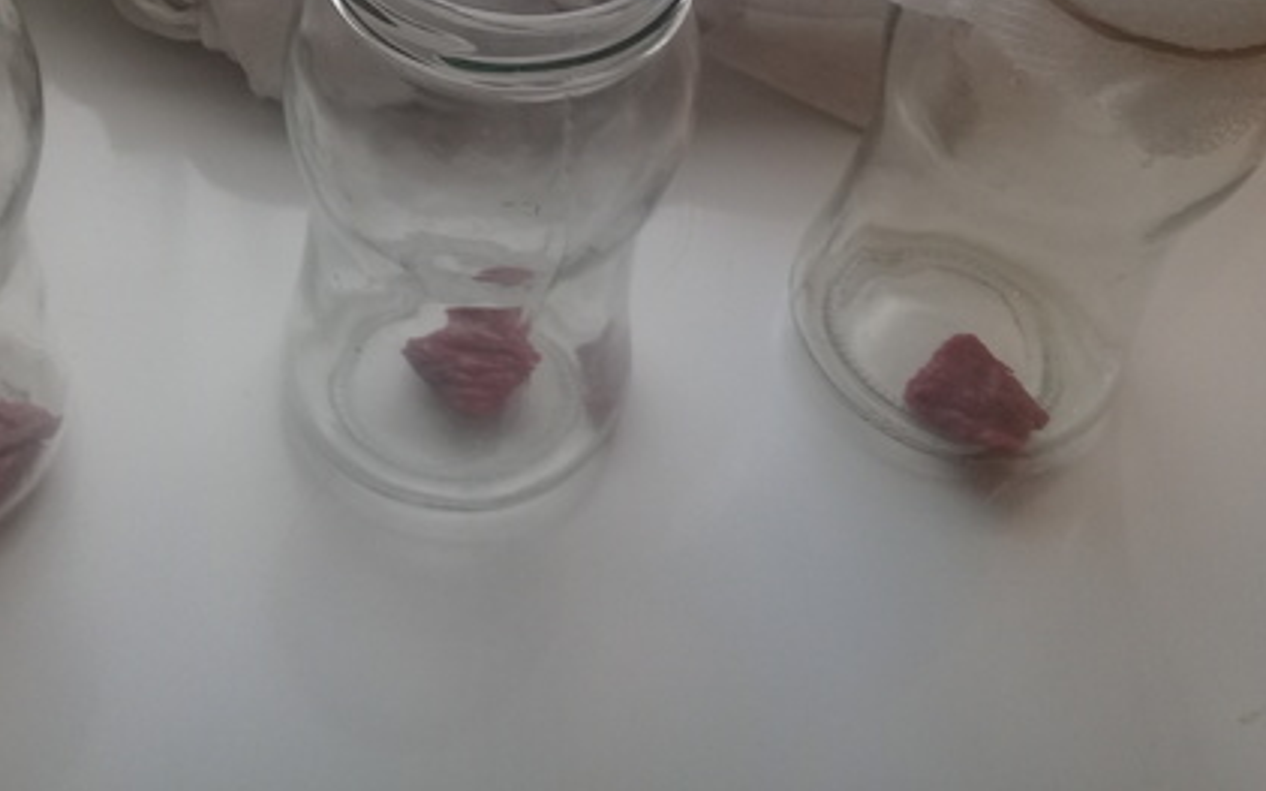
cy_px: 72
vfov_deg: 25.0
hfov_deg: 40.1
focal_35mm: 50
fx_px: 1725
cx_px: 496
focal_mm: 3.3
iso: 64
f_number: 2.2
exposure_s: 1/50
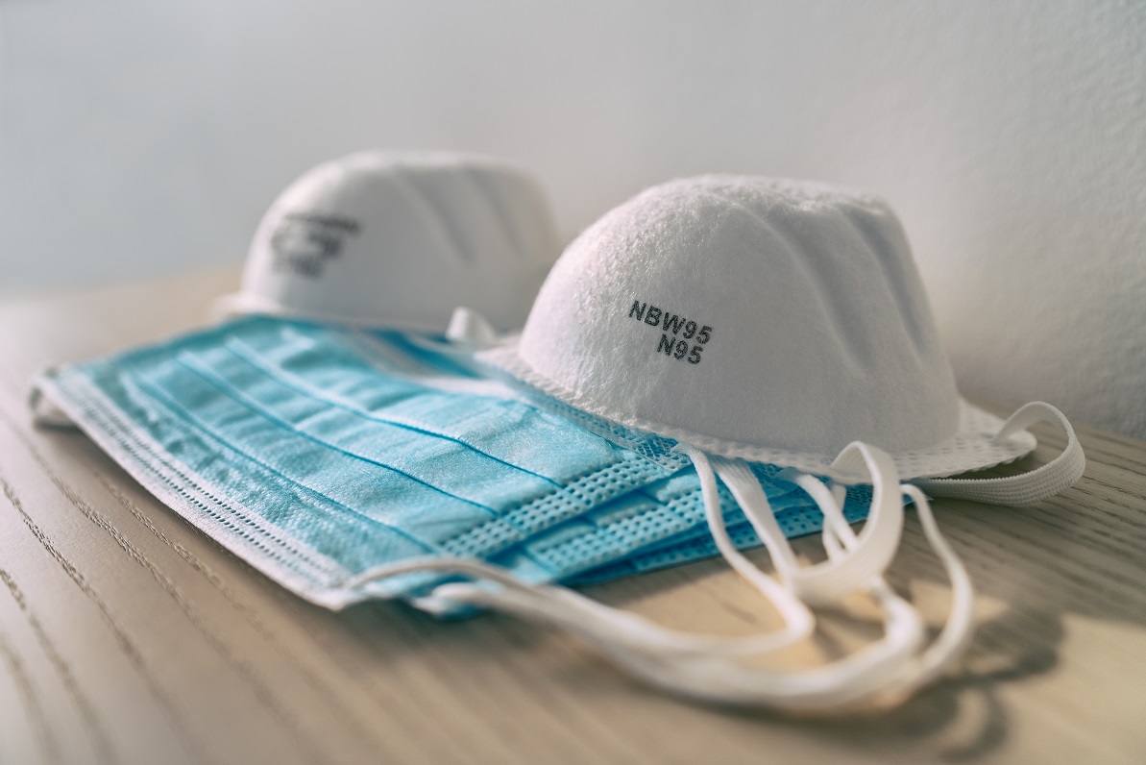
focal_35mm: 35
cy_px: 382
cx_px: 573
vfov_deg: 37.9
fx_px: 1114
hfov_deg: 54.4
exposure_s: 1/250
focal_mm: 35
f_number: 3.2
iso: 100
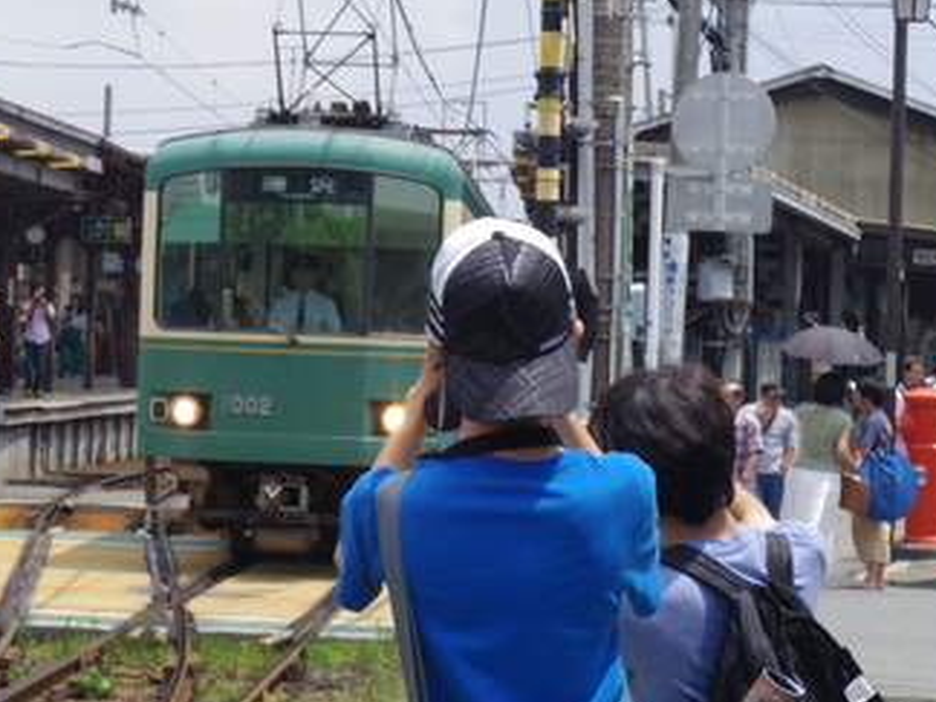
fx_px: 2758
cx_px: 269
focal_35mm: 102
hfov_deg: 19.2
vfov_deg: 14.5
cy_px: 296
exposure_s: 1/500
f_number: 5
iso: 160
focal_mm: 14.4
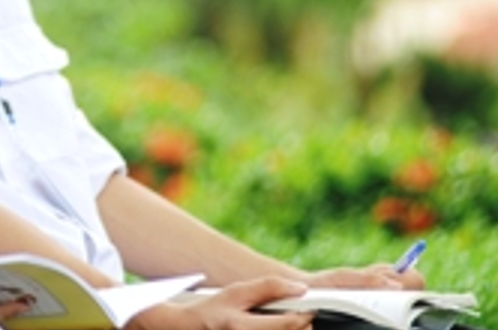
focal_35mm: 525
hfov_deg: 3.9
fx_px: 7248
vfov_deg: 2.6
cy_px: -180
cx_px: -268
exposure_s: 1/320
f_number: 3.2
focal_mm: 145
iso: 200
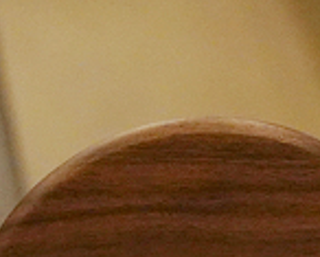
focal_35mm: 239
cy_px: 516
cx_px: 9
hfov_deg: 8.0
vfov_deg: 6.3
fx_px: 2265
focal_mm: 31
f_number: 2.8
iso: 6400
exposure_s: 1/160
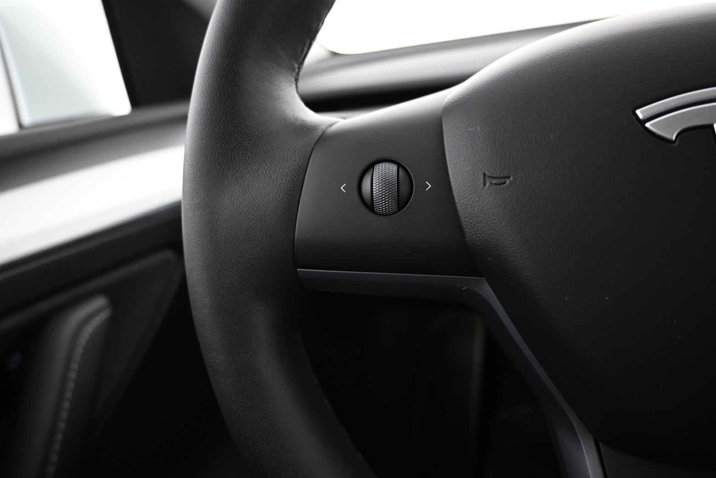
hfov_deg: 71.5
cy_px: 242
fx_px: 497
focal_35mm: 25
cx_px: 373
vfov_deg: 51.3
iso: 1600
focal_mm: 16
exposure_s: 1/25
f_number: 3.5
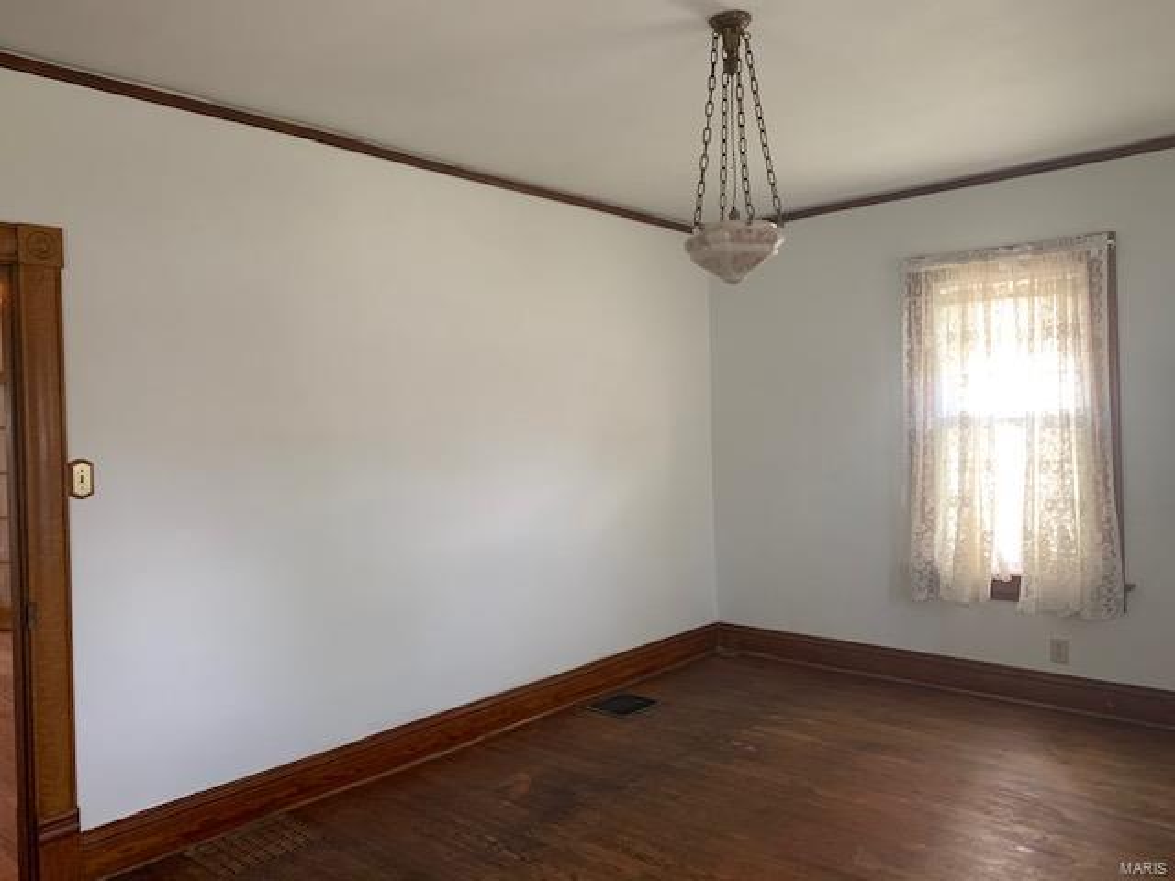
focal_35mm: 26
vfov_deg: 53.1
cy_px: 440
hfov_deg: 67.3
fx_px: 883
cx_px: 588
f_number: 1.8
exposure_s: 1/60
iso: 200
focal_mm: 4.25
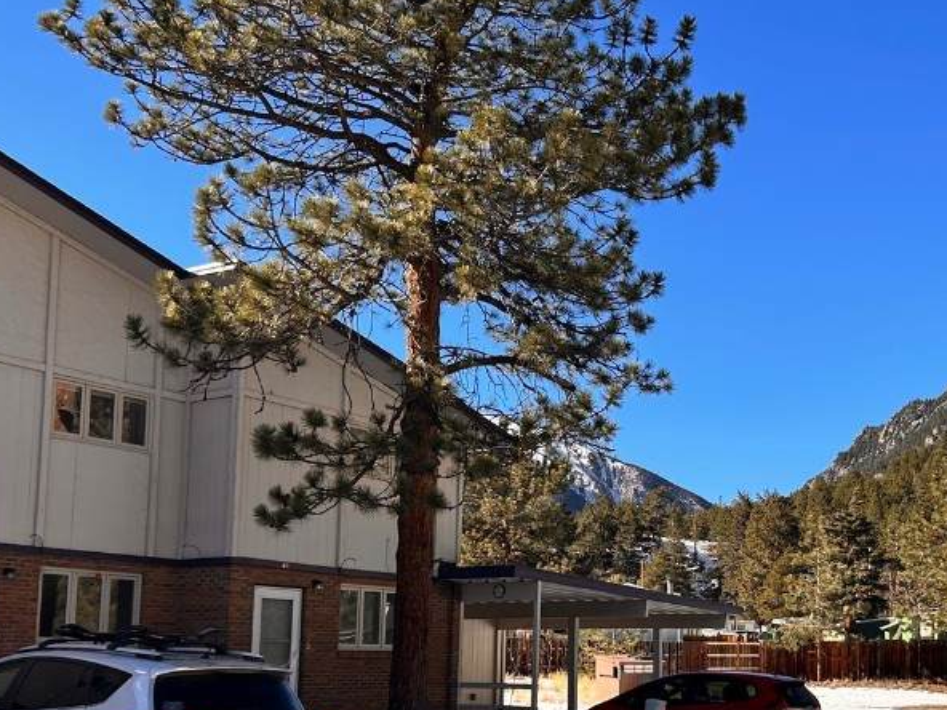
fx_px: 1231
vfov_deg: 31.7
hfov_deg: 41.4
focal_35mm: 45
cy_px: 521
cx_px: 646
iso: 50
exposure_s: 1/2165
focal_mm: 5.7
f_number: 1.5
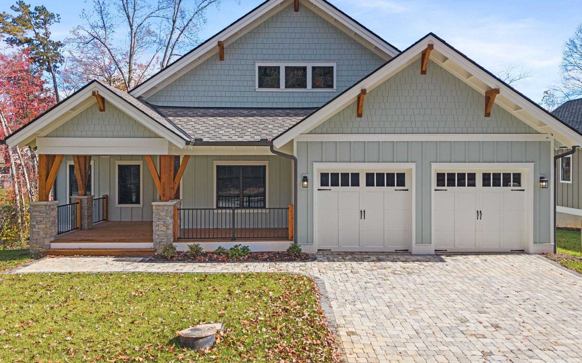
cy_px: 163
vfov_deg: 41.8
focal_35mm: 30
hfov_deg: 62.9
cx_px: 293
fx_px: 476
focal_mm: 8.67
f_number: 1.8
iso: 130
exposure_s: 1/2000
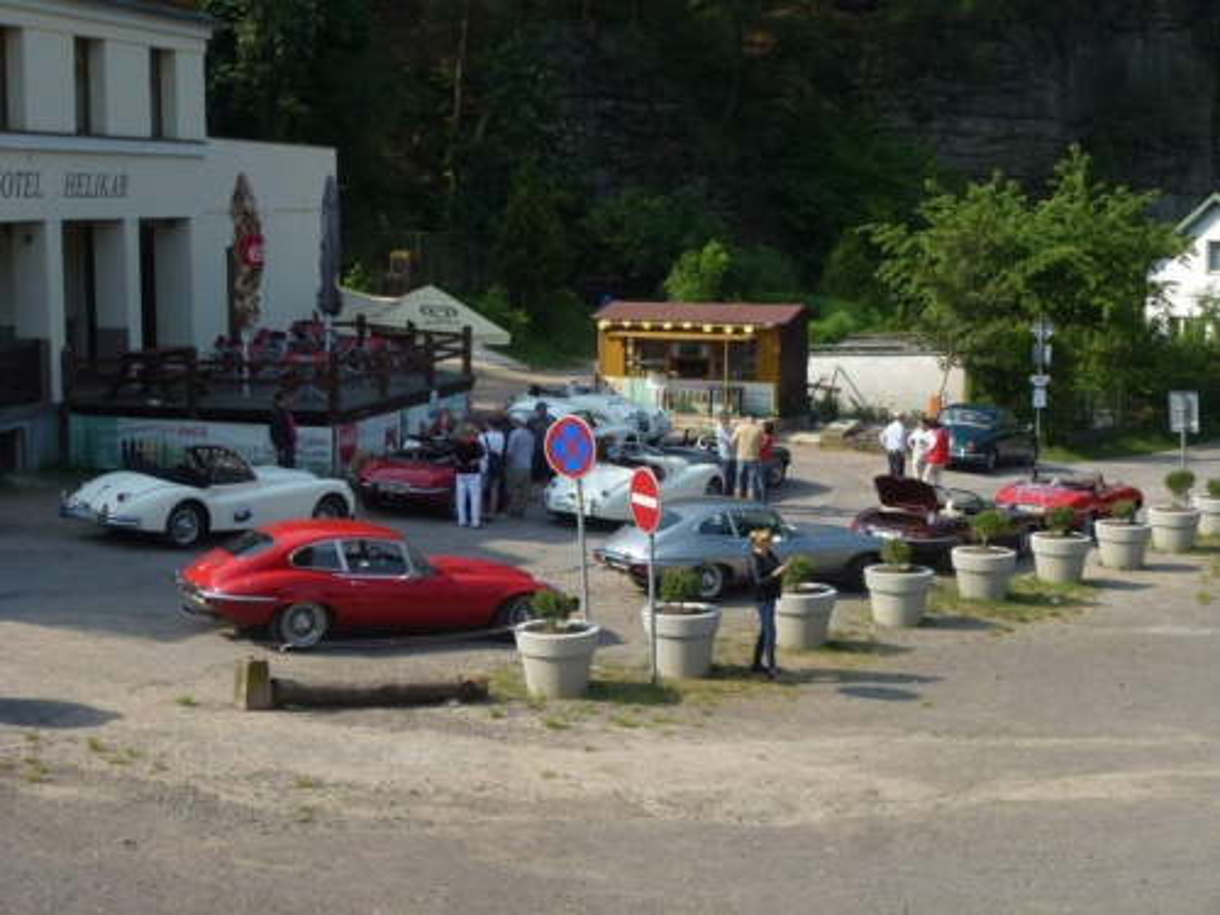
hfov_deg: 33.8
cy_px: 458
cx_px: 610
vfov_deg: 25.7
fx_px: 2009
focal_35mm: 57
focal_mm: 10.1
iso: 100
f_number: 4.4
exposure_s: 1/500
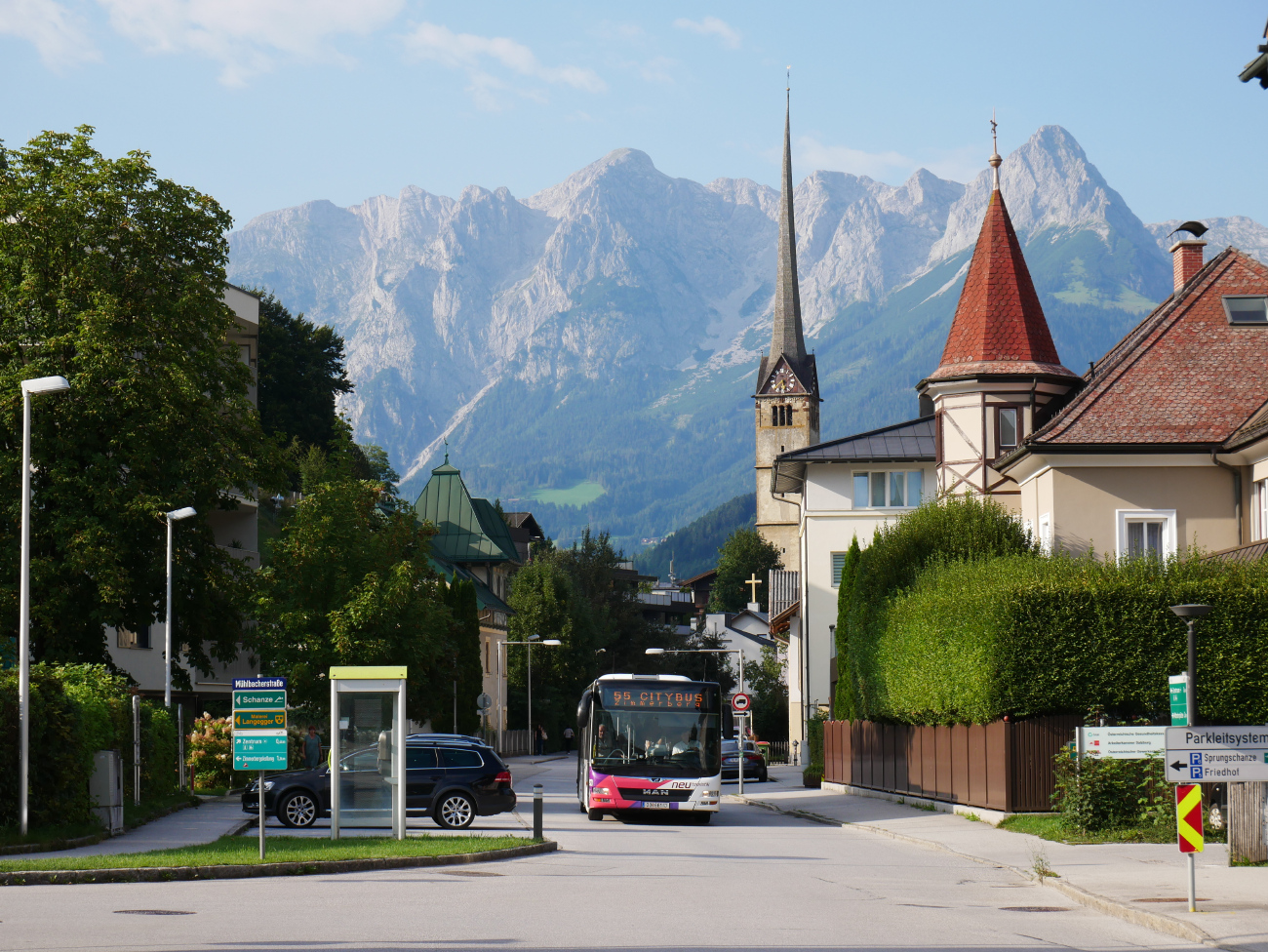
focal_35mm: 84
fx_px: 3078
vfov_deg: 17.6
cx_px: 634
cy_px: 476
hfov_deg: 23.3
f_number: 8
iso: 200
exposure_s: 1/320
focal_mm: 42
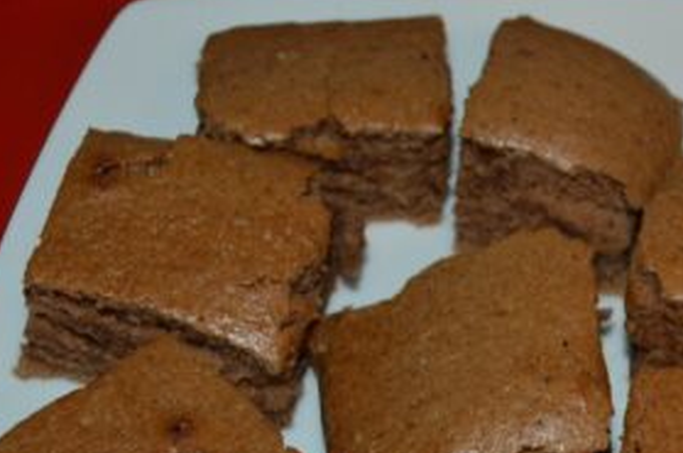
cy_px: 511
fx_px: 1856
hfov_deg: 20.4
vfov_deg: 13.6
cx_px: 622
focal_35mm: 98
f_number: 4.2
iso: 400
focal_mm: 26
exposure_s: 1/60
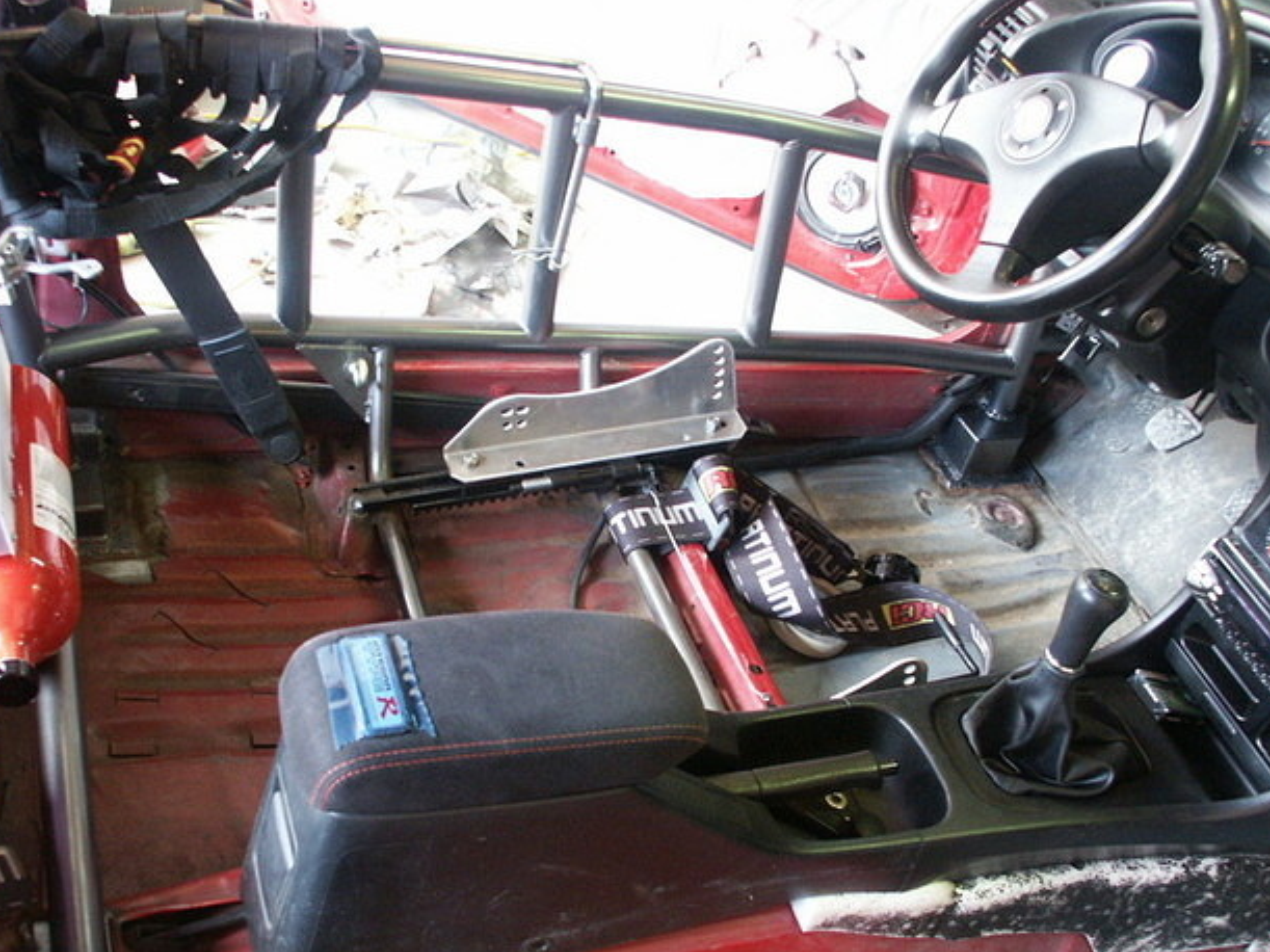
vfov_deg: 37.6
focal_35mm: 38
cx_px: 636
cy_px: 563
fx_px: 1394
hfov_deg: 49.0
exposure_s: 1/15
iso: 200
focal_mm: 7.65
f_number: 2.8
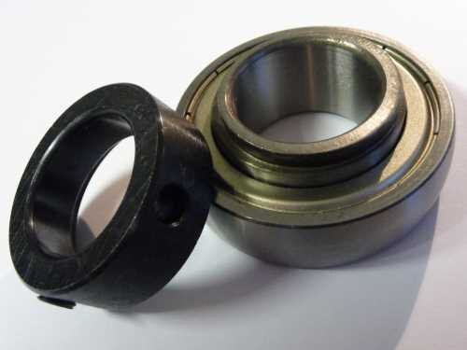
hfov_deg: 54.0
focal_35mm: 34
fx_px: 459
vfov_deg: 41.8
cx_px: 234
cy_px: 175
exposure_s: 1/20
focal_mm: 5.6
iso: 800
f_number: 3.6
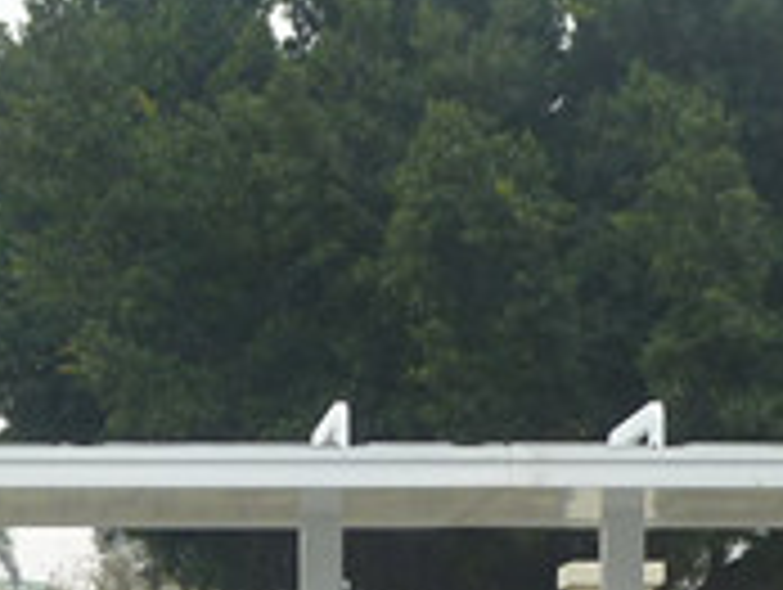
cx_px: 108
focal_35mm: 193
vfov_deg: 7.5
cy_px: 968
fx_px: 4372
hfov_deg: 10.2
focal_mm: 7.6
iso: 100
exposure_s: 1/40
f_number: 4.1
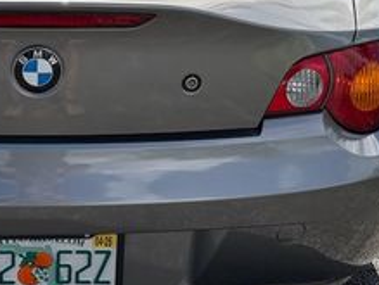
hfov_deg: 27.0
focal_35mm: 70
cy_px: 28
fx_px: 768
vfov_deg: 20.6
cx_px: 57
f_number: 1.78
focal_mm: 6.76
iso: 100
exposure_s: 1/4405
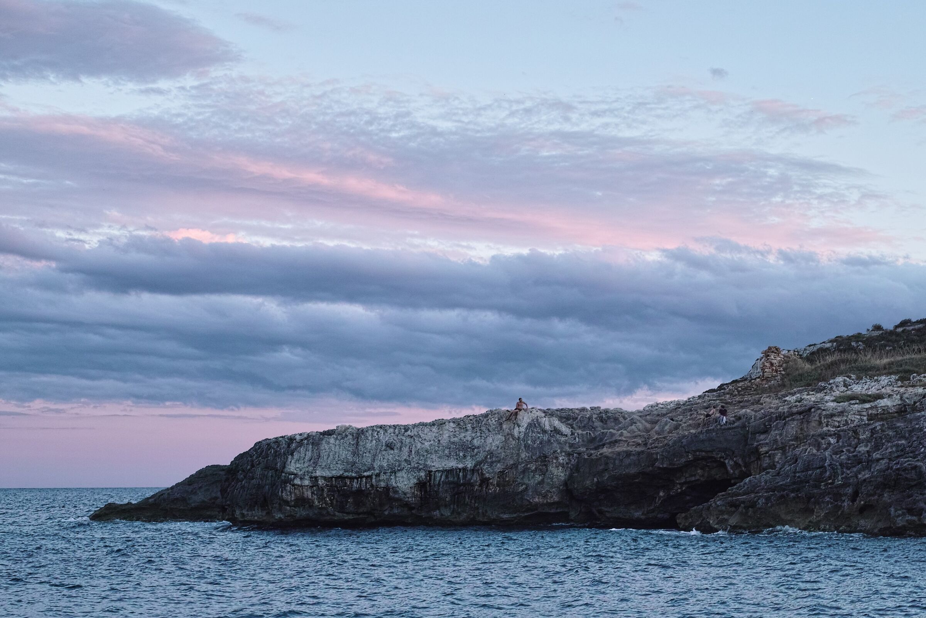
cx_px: 463
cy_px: 309
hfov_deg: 43.6
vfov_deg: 29.9
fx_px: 1157
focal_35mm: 45
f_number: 4
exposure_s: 1/100
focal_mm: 30
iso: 200
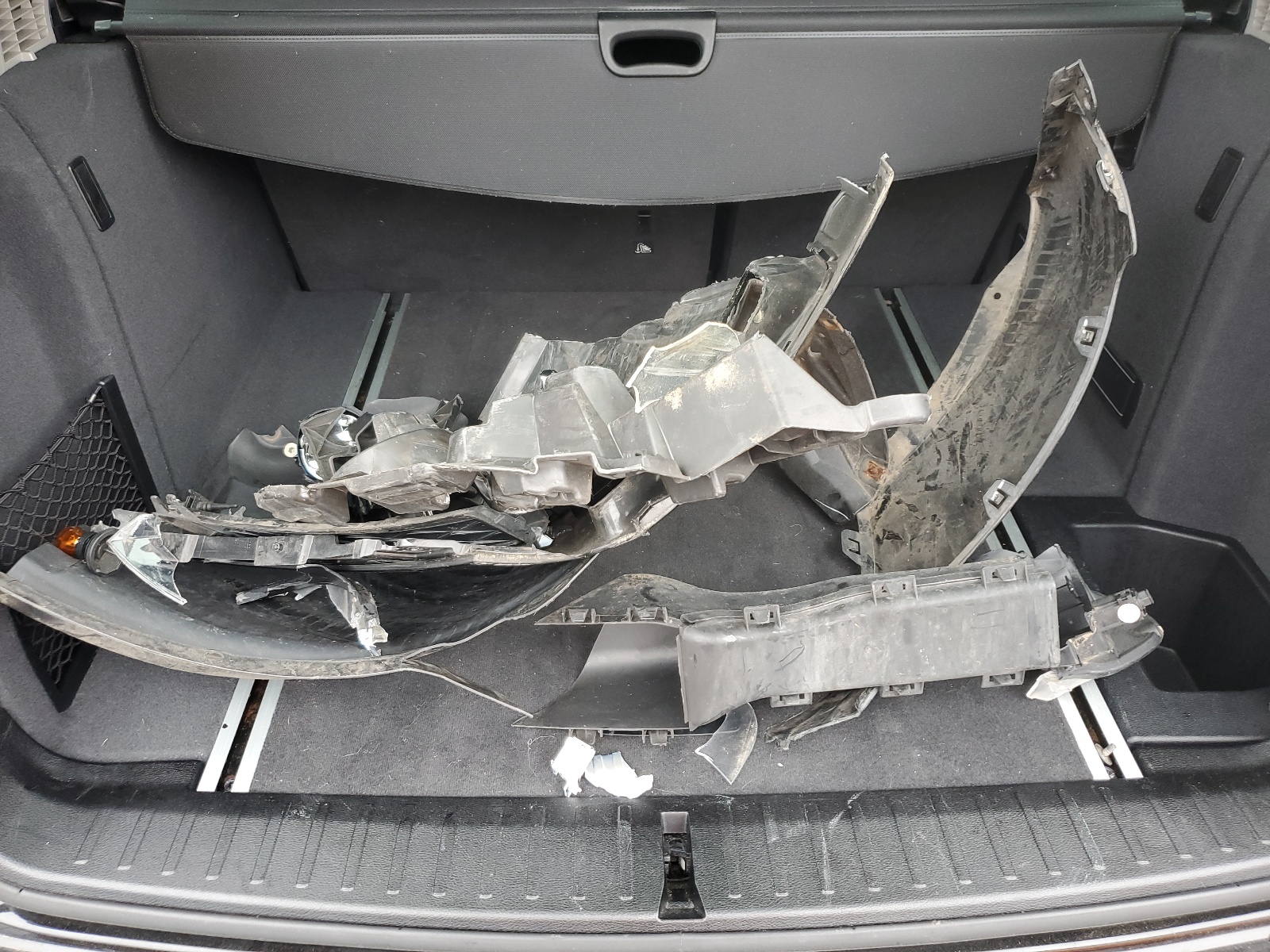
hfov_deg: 67.3
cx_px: 635
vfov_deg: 53.1
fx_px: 954
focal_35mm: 26
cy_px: 476
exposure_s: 1/60.2
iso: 70
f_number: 1.5
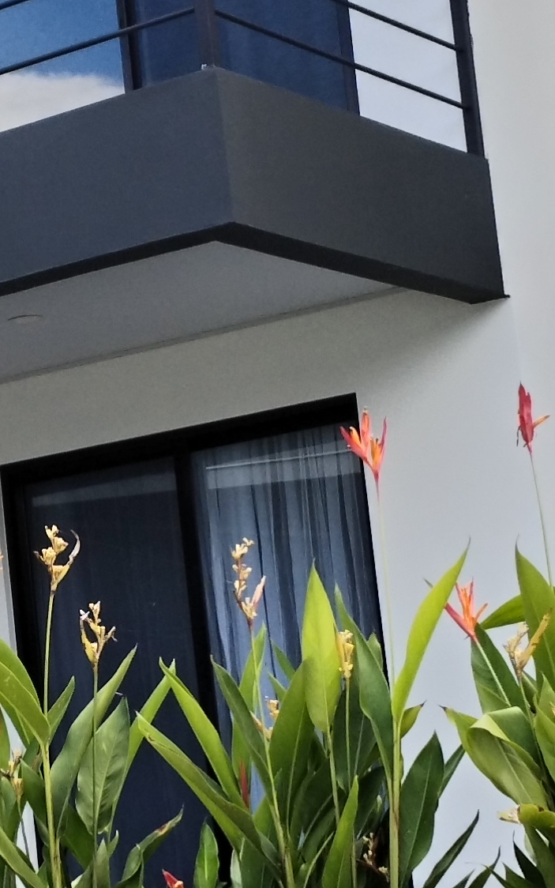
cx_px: -83
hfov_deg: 10.3
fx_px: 3048
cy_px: 510
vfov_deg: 16.6
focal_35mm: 126
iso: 100
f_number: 1.8
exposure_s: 1/630
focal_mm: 4.75
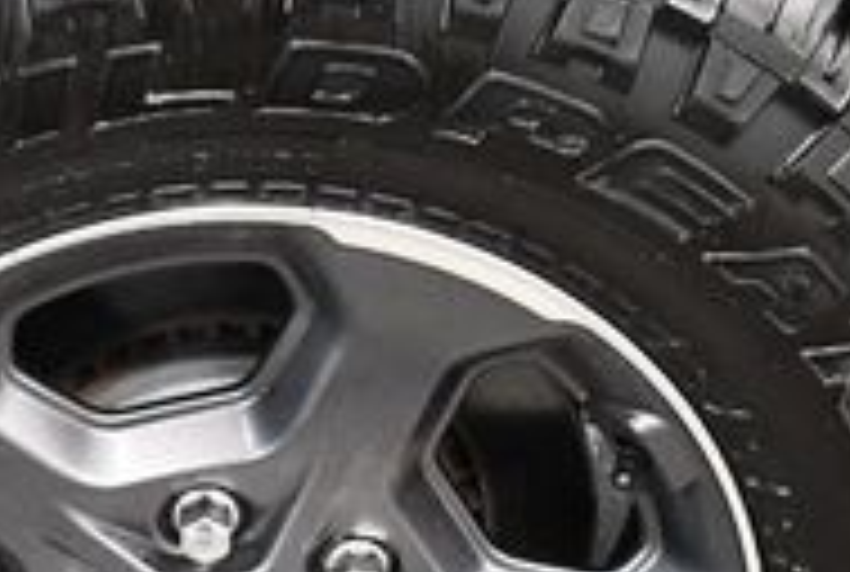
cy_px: 480
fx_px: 2887
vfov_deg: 11.2
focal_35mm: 122
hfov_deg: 16.6
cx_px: 166
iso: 3200
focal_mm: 18
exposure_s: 1/125
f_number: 3.5
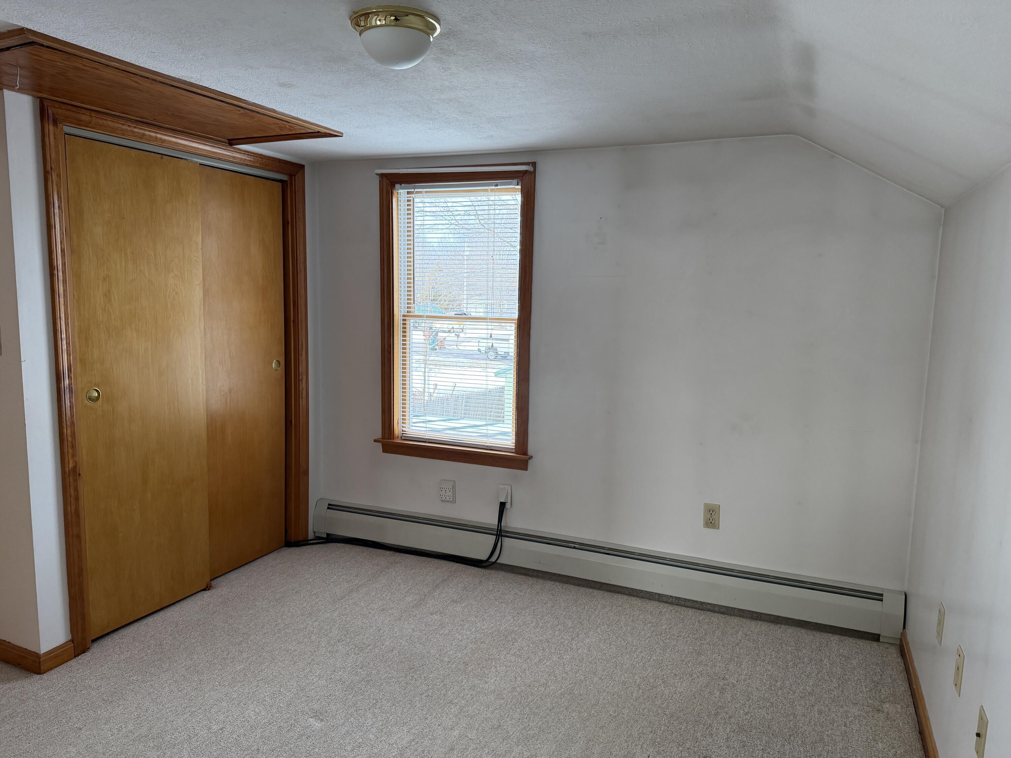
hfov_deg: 71.6
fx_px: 701
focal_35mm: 24
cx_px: 506
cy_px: 379
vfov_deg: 56.8
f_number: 1.78
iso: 200
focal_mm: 6.76
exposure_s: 1/99
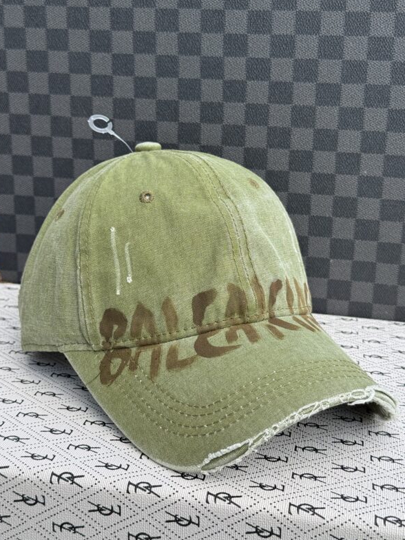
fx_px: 764
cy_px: 271
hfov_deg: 29.7
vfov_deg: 38.9
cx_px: 199
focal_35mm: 49
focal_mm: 6.76
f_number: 1.78
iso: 64
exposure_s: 1/888
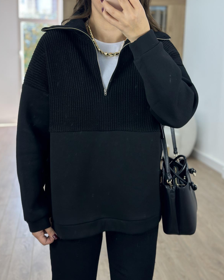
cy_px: 147
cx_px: 112
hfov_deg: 29.7
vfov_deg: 36.6
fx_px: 423
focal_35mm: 51
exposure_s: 1/100
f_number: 1.78
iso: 125
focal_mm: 6.86
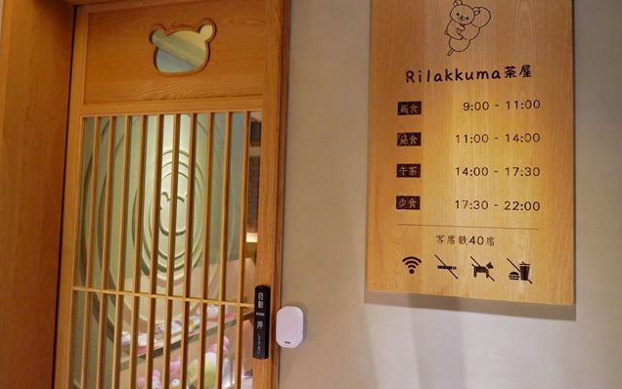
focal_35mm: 32
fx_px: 543
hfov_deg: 59.6
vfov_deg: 39.4
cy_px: 173
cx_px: 311
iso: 200
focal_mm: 15
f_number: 3.2
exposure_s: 1/20
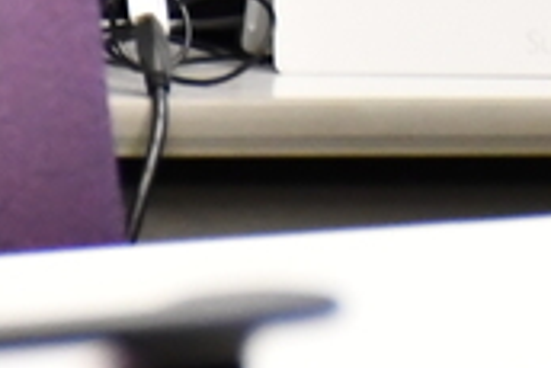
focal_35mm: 838
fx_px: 12837
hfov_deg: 2.5
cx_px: 881
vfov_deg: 1.6
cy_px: -643
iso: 3200
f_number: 5.3
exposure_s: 1/125
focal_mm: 80
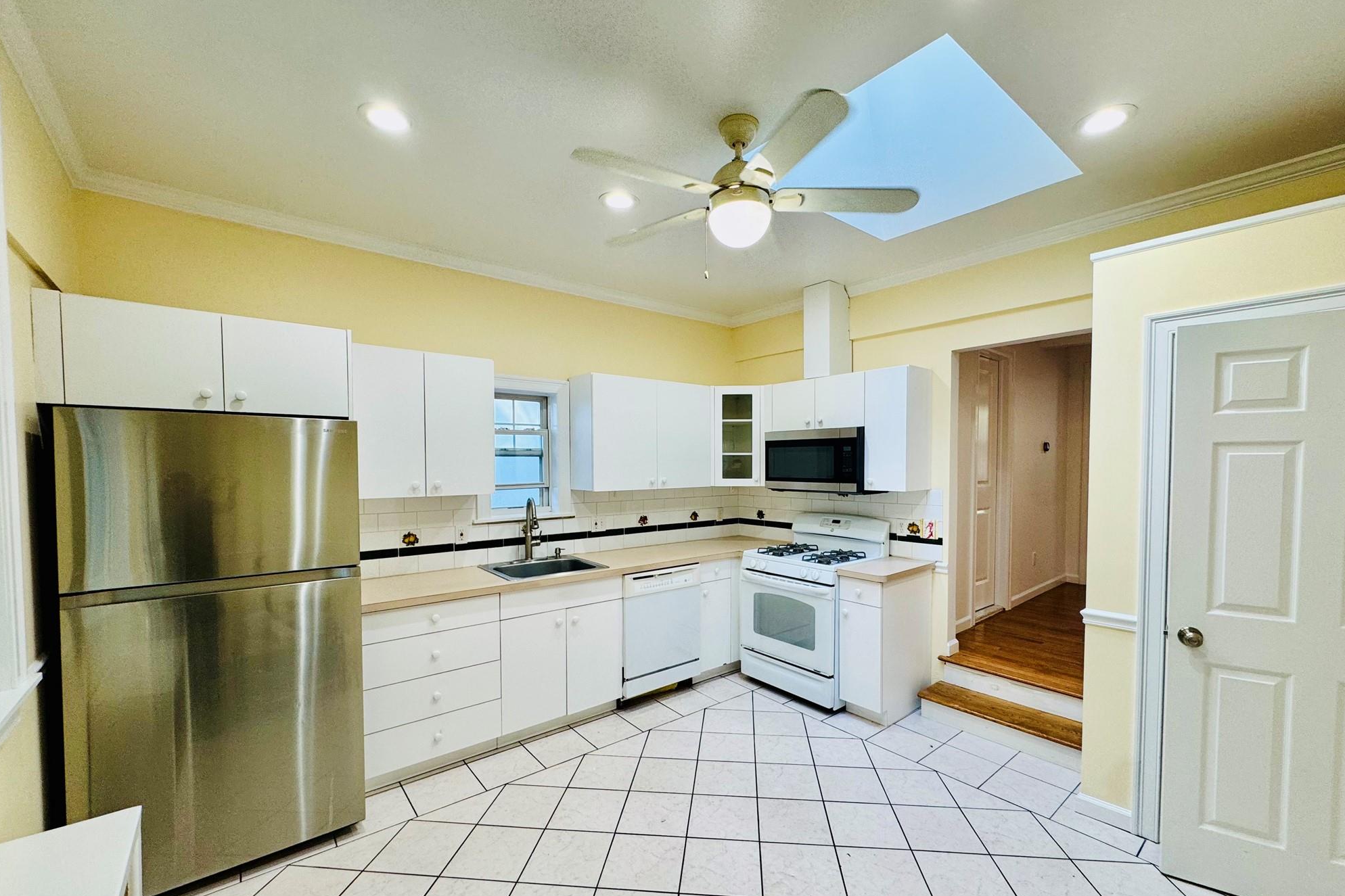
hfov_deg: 100.4
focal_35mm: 15
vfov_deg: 77.2
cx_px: 689
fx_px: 560
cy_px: 483
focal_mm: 2.22
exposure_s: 1/120
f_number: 2.2
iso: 125
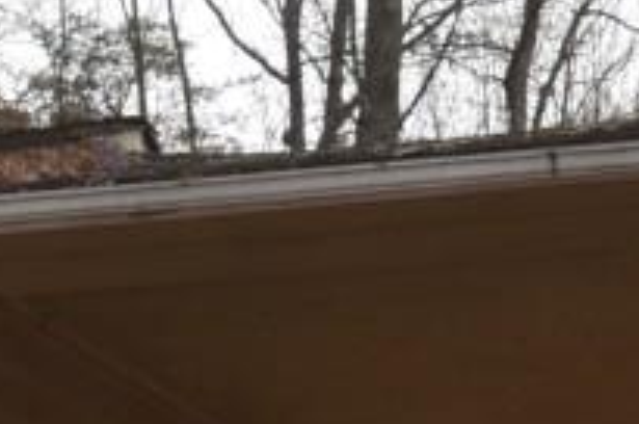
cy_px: 673
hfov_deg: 8.0
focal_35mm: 239
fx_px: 4236
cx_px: -821
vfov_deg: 5.7
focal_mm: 20
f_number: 6.3
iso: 100
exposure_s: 1/160
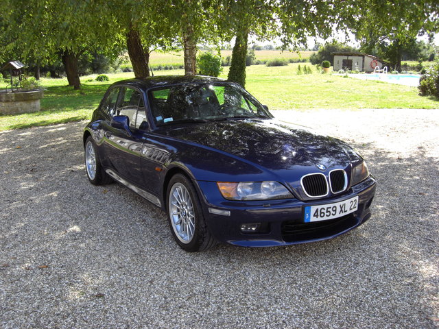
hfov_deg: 49.0
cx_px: 220
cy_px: 164
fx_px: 482
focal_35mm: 38
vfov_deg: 37.7
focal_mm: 6.2
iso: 64
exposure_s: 1/250
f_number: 2.7
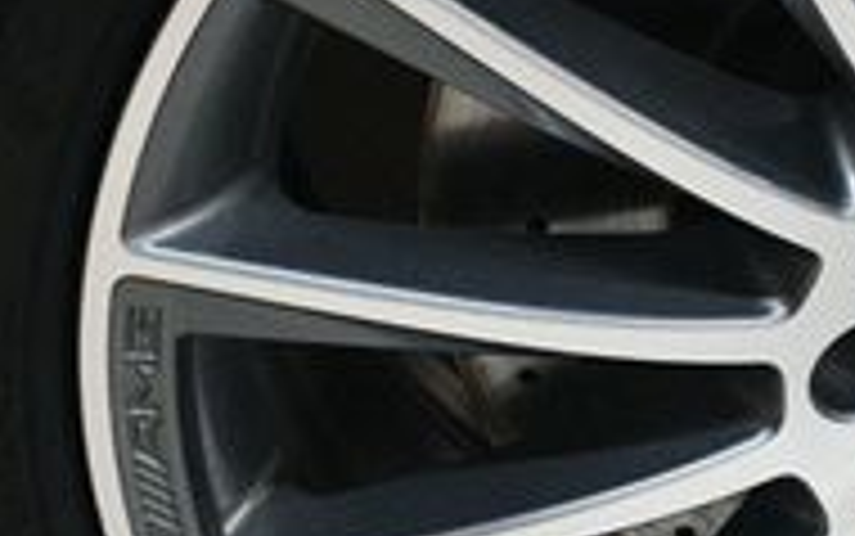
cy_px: 396
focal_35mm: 216
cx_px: 1138
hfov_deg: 9.5
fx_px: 5036
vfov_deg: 6.1
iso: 2200
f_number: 4.5
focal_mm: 42
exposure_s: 1/125
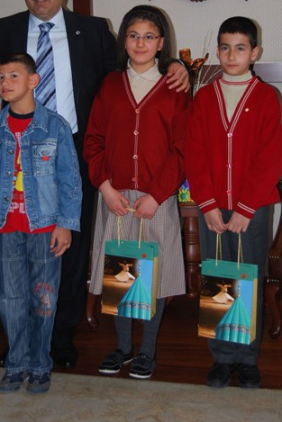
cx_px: 105
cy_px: 137
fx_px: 842
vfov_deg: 28.0
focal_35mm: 72
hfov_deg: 19.0
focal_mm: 35
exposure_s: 1/60
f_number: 4.8
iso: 200
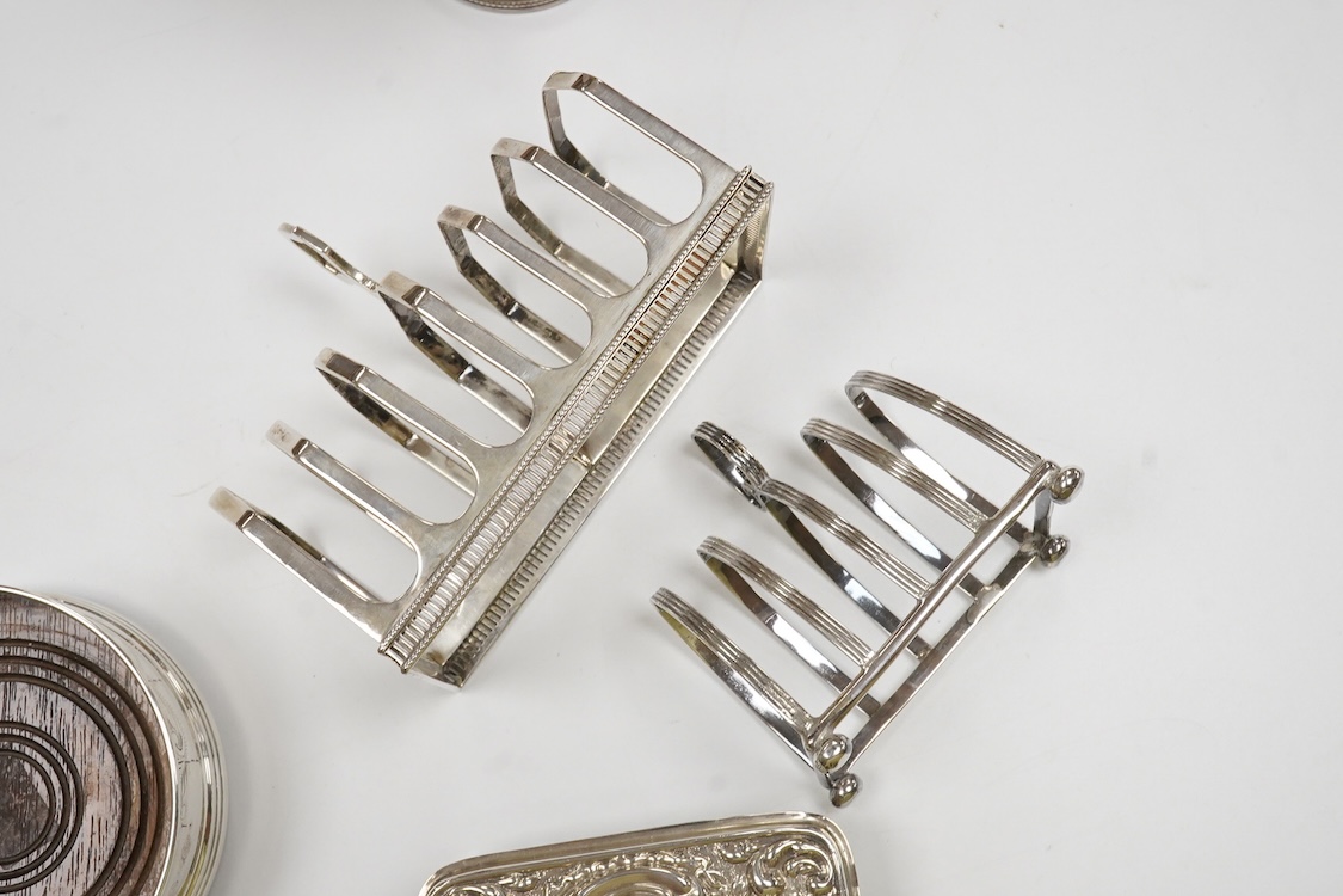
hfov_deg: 43.6
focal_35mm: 45
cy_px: 448
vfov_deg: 29.9
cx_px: 672
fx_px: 1679
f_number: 16
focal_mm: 30
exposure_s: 1/160
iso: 2500
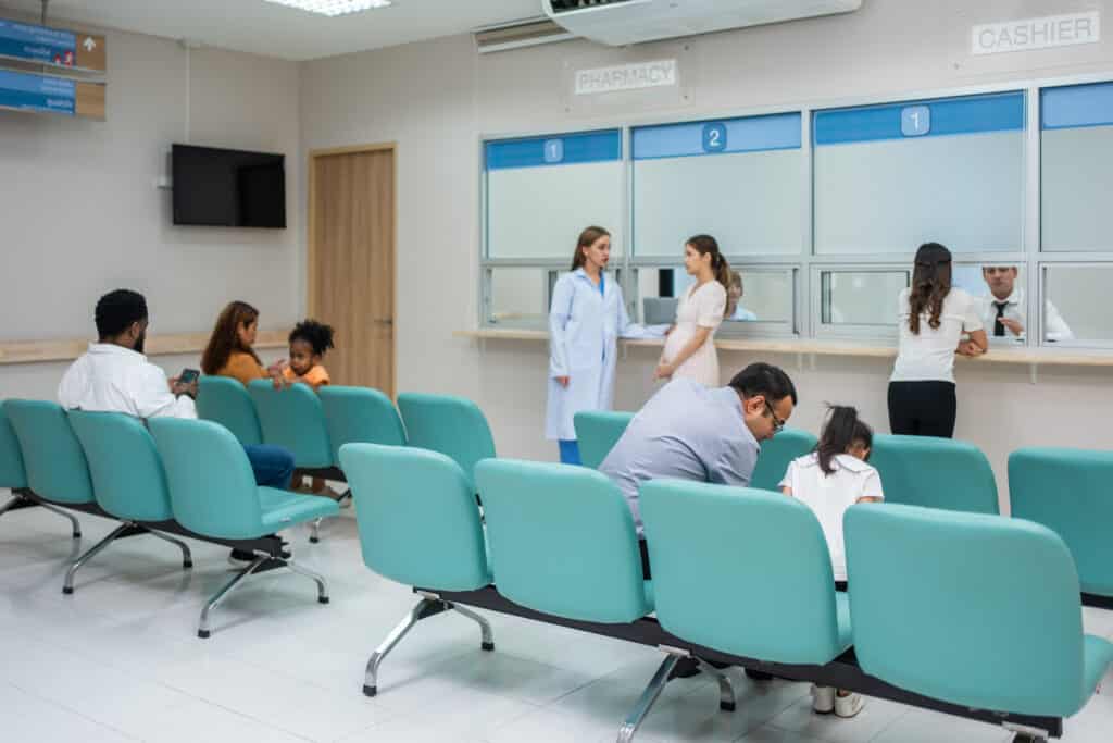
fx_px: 1082
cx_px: 556
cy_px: 372
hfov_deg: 54.4
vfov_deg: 37.9
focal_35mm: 35
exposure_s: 1/160
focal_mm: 35
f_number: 2
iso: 125
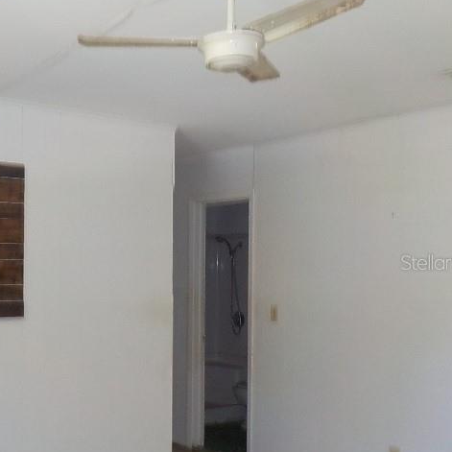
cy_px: 262
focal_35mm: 45
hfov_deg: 36.6
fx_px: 665
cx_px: 107
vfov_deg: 37.5
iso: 200
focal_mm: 4.1
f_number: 3.3
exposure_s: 1/30
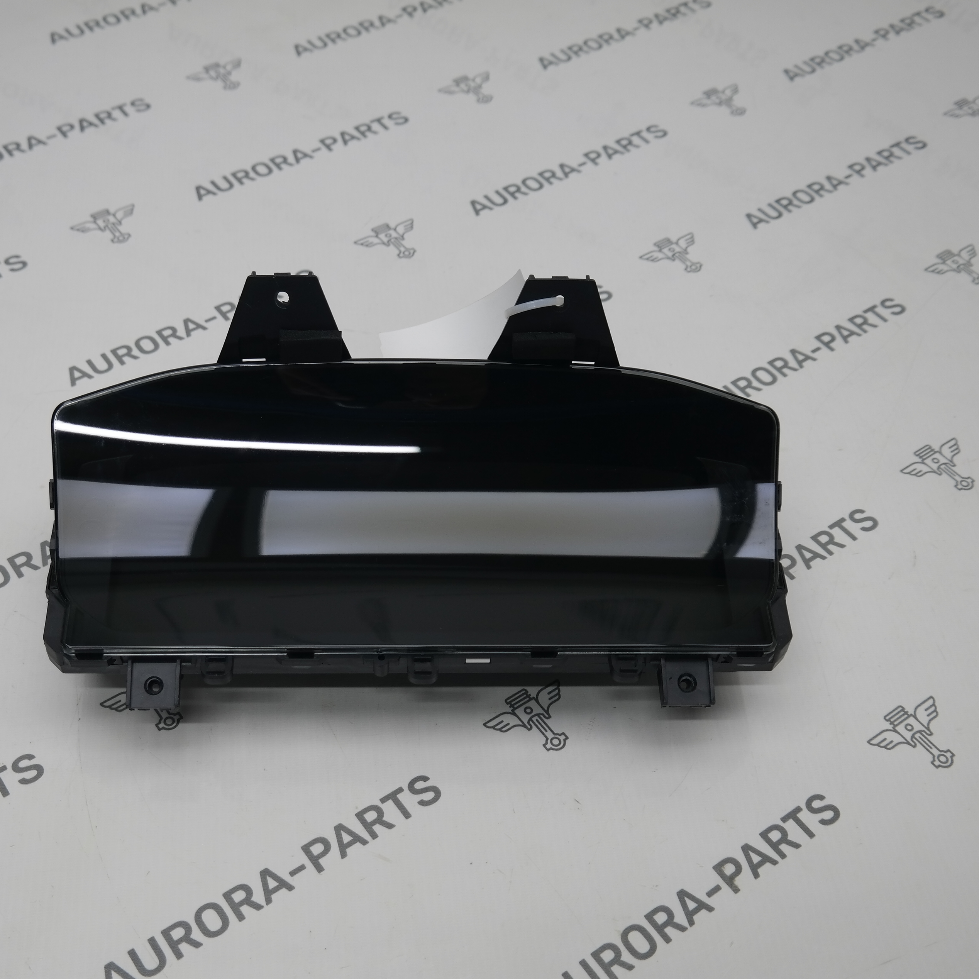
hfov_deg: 39.1
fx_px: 1376
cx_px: 416
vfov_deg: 39.2
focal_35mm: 43
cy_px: 499
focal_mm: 22
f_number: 4
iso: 160
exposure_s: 1/80
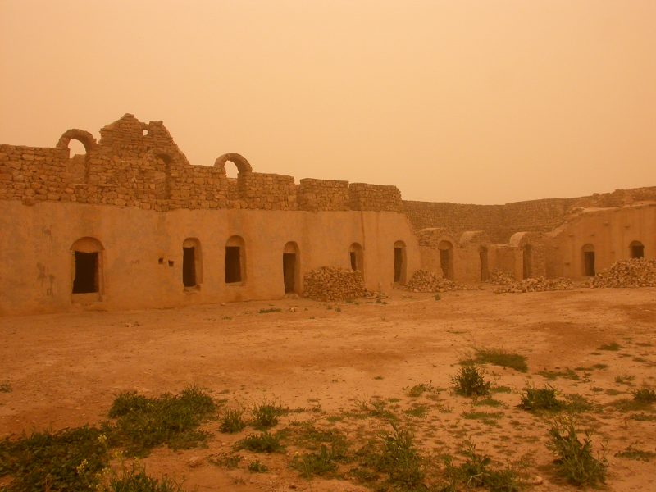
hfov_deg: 40.4
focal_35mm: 47
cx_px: 328
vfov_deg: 30.9
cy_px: 246
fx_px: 891
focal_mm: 9.8
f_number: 5.7
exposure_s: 1/137
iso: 100
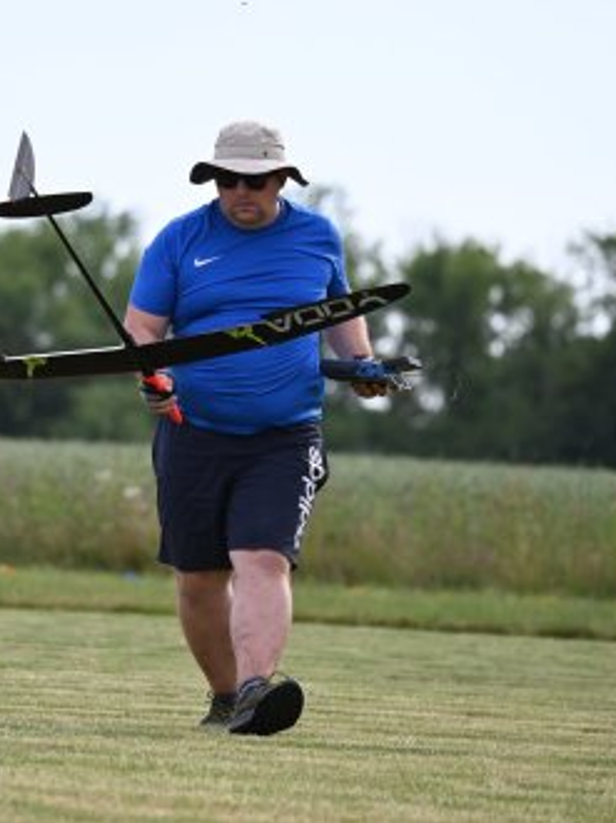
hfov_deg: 4.3
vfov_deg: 5.7
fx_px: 8268
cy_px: 412
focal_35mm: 348
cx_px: 116
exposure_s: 1/1600
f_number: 6
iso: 640
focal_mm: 240
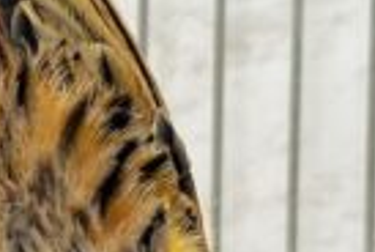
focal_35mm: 252
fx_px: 2631
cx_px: -285
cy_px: 82
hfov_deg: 7.9
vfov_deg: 5.5
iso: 50
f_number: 1.6
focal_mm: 5.96
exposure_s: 1/50
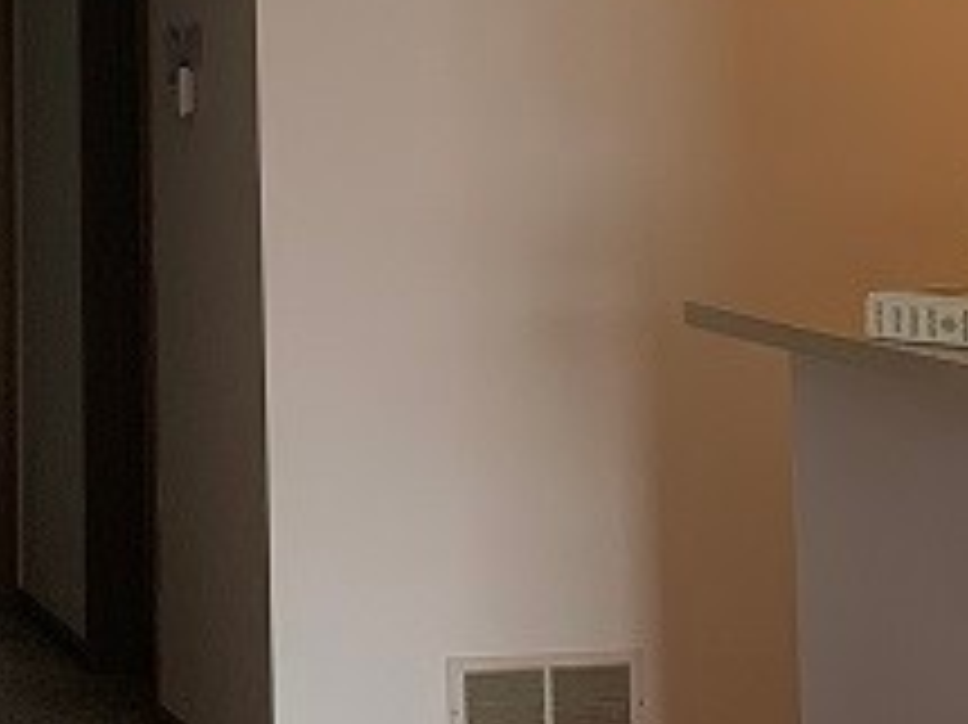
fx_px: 3466
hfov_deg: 15.7
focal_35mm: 124
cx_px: 54
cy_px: -423
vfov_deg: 11.4
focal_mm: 4.25
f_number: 1.8
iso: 100
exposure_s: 1/63
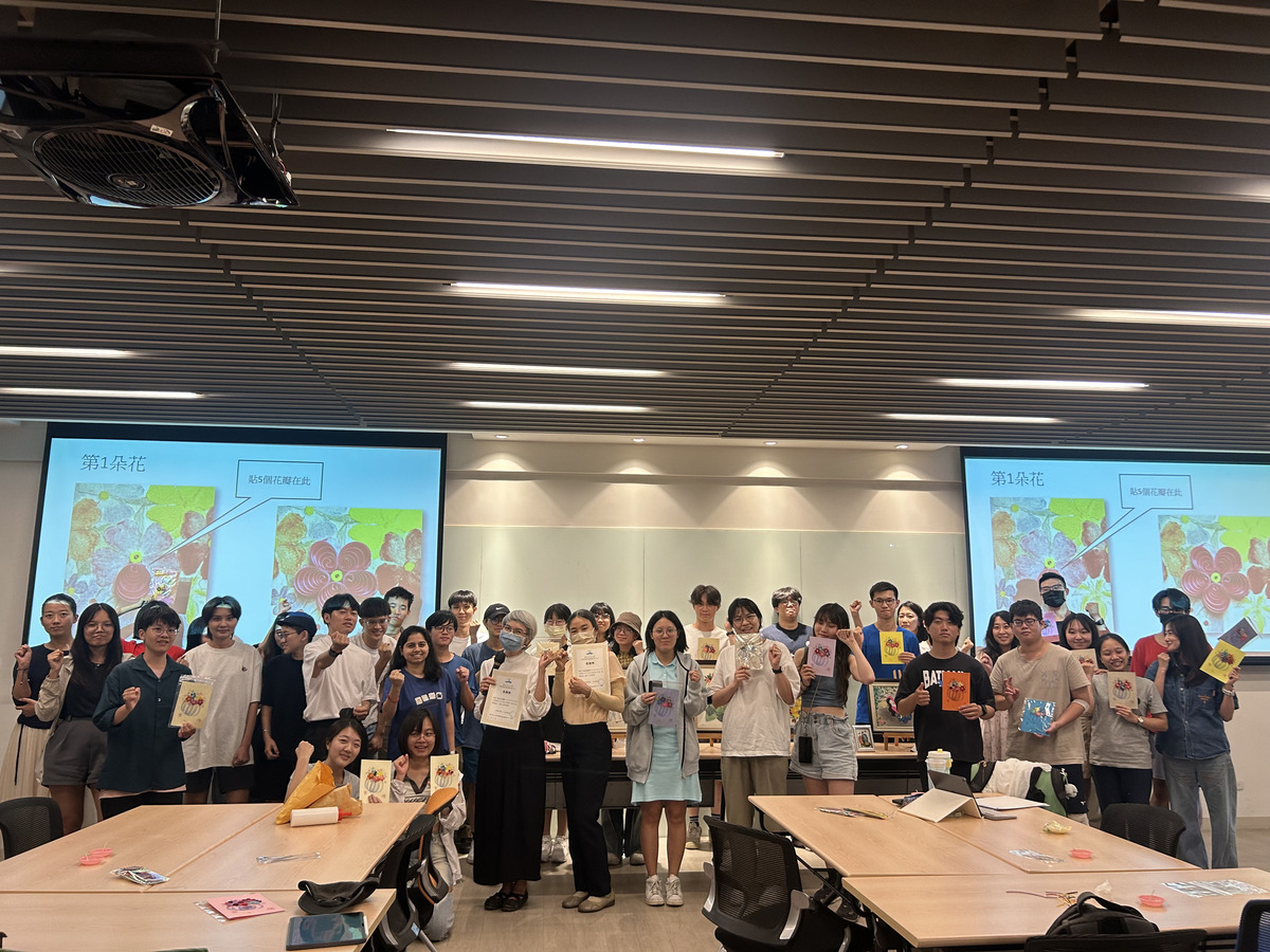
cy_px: 476
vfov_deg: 53.1
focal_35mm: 26
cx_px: 635
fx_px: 954
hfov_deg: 67.3
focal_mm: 5.7
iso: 80
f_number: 1.5
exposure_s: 1/60
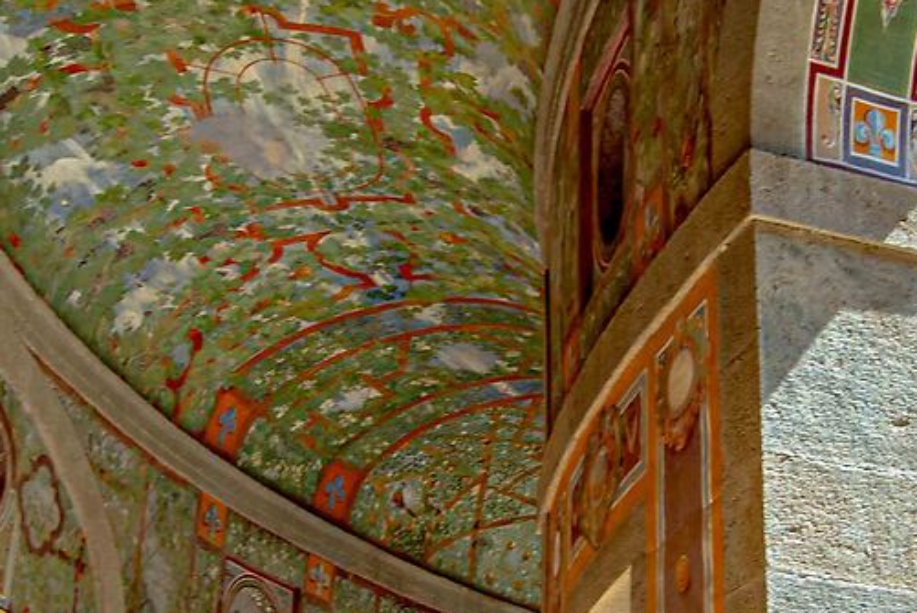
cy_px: 406
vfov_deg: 20.3
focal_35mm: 67
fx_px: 1708
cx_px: 586
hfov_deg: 29.9
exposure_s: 1/20
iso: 50
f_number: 8
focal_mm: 14
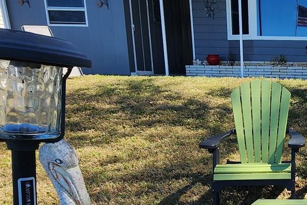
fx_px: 307
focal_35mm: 36
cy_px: 153
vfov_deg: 36.1
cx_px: 309
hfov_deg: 44.8
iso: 50
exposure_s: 1/1160
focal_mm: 2.2
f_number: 2.2
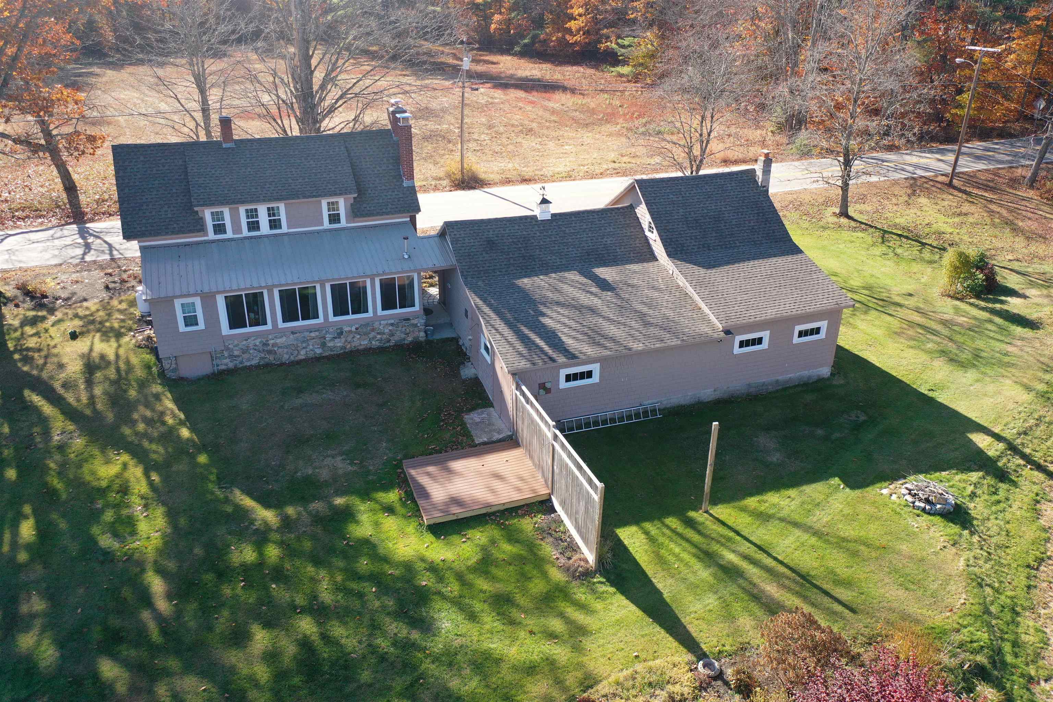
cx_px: 526
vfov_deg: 46.4
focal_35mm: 28
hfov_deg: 65.5
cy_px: 351
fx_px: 819
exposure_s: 1/60
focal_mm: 10.26
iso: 250
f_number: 2.8
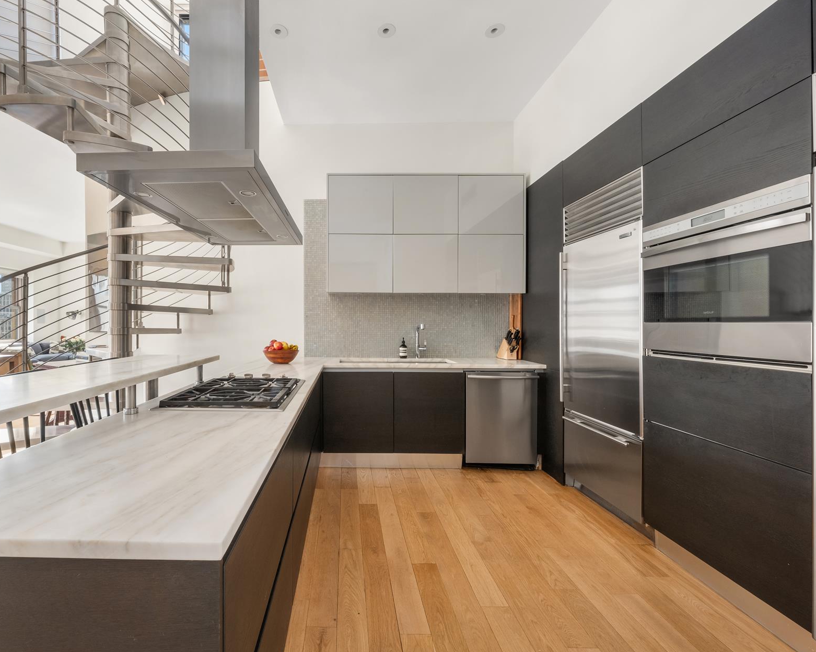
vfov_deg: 84.0
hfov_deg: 95.8
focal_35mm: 15
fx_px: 362
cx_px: 335
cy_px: 330
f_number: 19
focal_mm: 13
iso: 500
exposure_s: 1/2
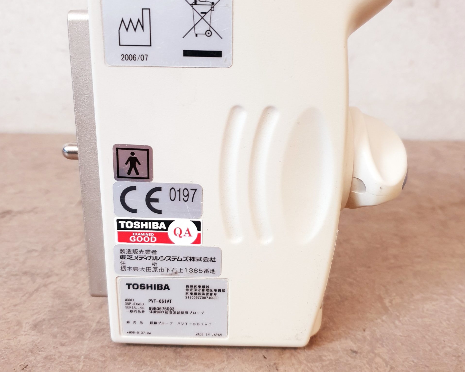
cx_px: 233
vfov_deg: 43.3
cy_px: 170
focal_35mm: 34
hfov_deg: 52.8
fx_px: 468
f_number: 1.5
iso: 200
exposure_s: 1/50
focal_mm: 4.3
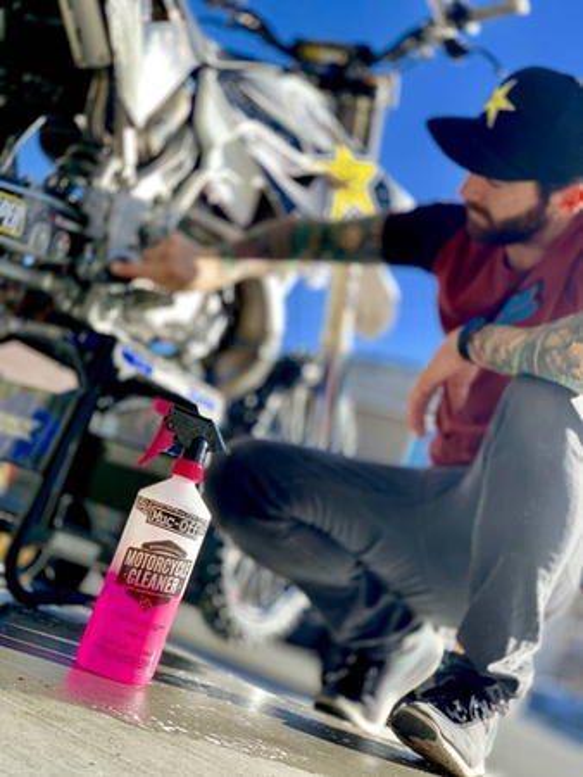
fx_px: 1167
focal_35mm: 52
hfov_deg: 28.1
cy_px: 388
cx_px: 292
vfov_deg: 36.8
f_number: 2.4
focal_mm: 6
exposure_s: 1/403
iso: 16
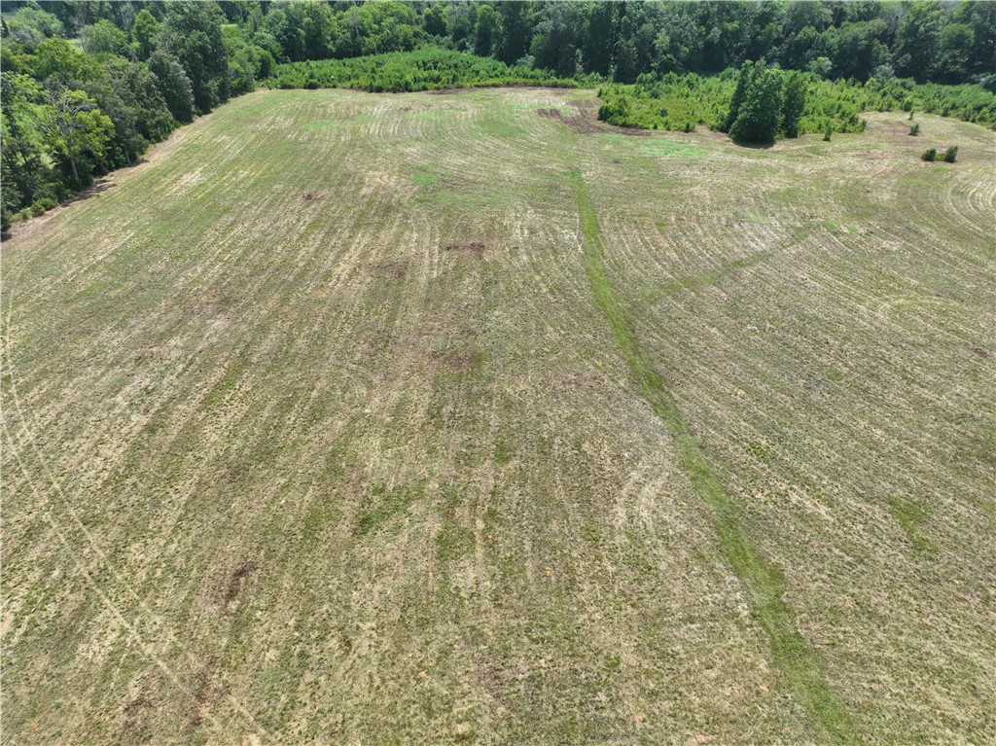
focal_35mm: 24
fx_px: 690
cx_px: 498
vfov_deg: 56.8
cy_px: 373
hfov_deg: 71.6
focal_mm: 12.29
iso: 100
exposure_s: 1/160
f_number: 2.8
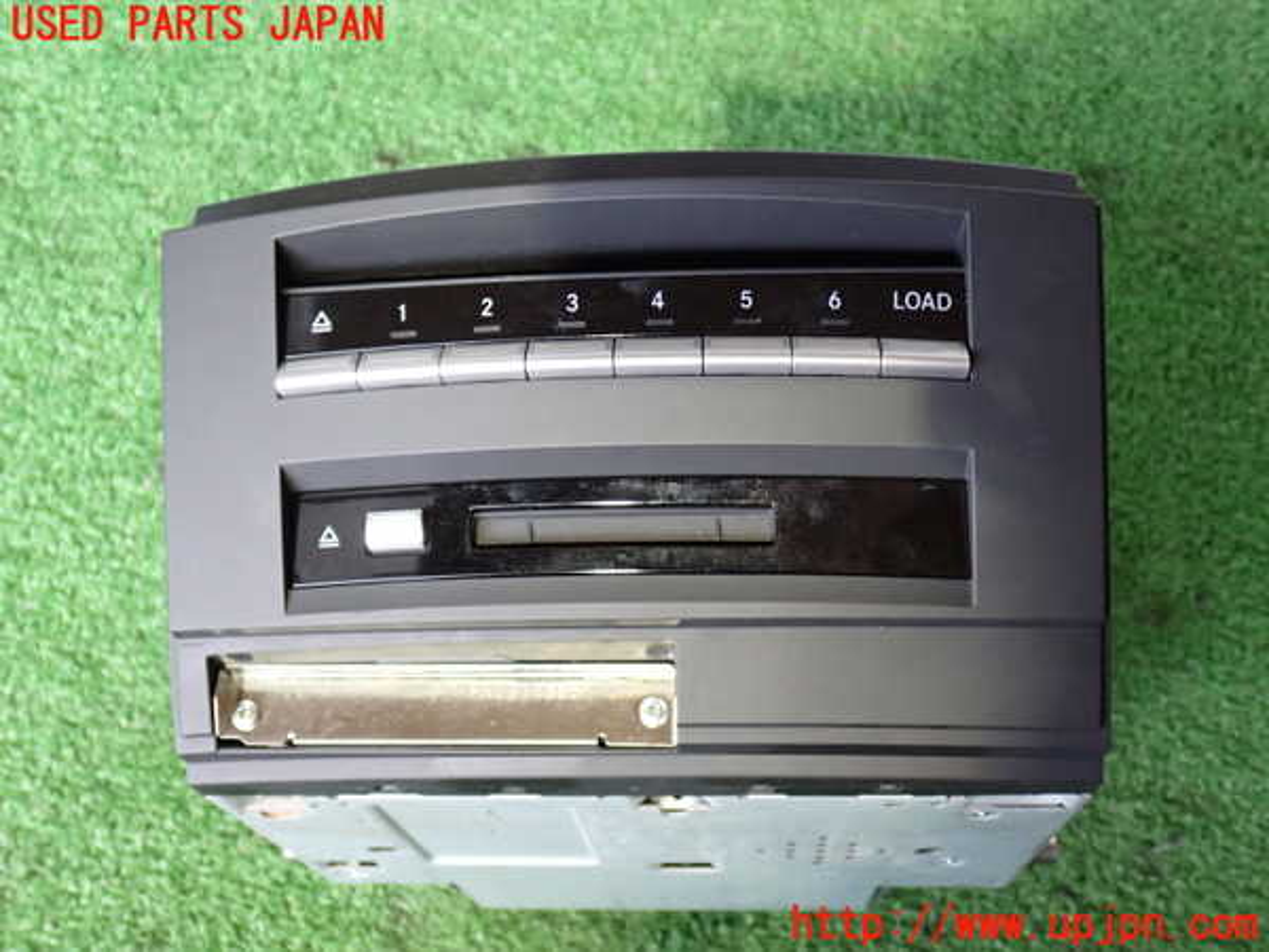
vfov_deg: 39.7
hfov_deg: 51.4
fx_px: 1320
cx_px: 634
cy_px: 476
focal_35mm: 36
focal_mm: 6.37
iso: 800
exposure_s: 1/25
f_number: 2.5
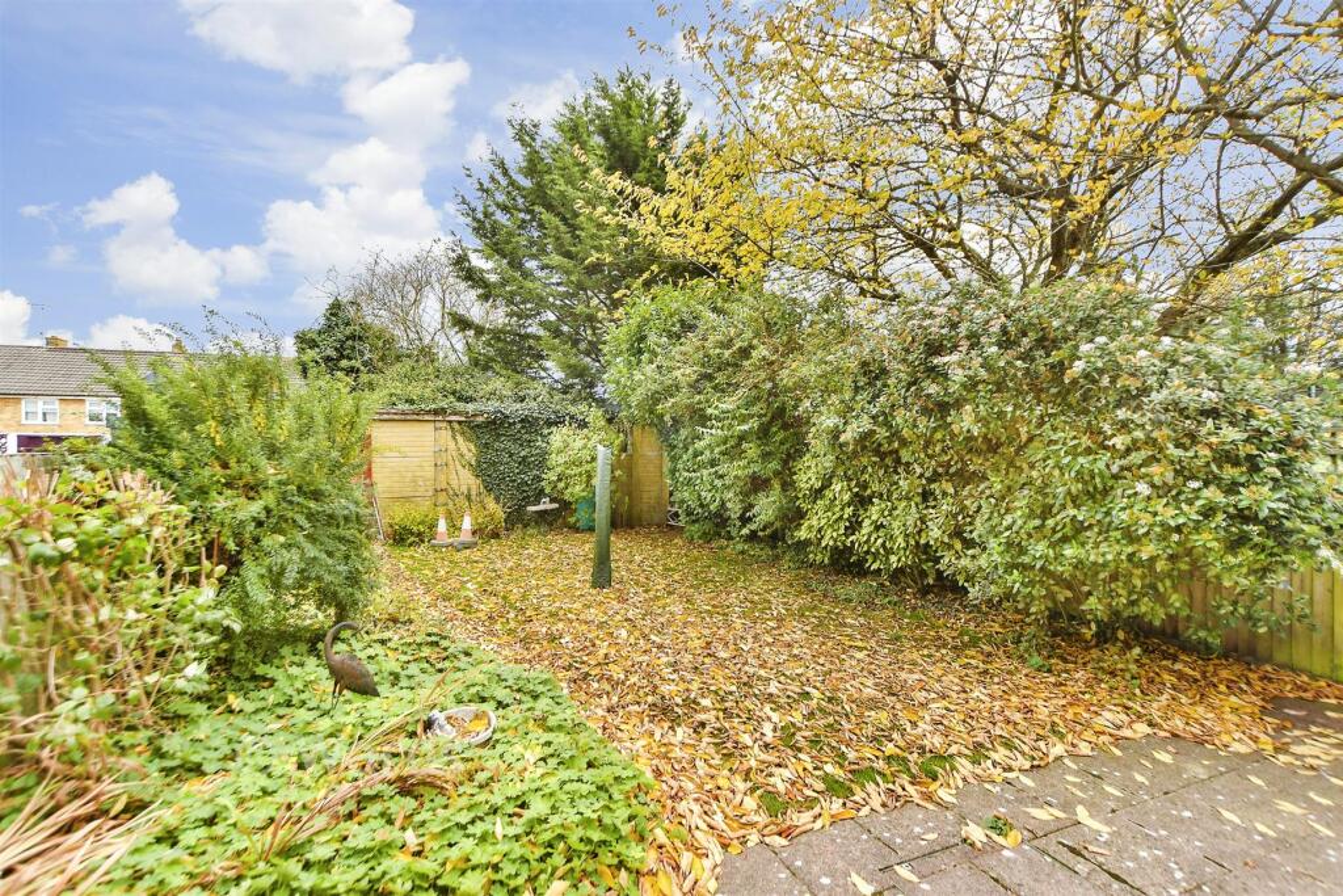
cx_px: 672
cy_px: 448
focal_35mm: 15
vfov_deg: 77.3
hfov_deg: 100.4
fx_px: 560
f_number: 5.6
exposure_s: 1/125
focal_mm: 10
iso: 500
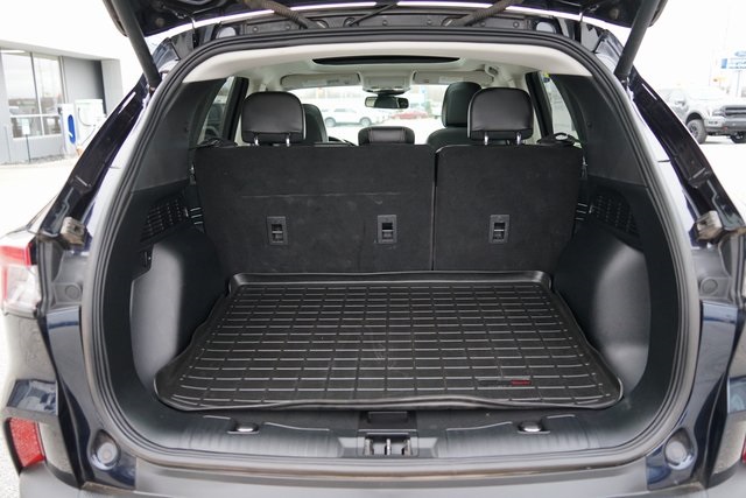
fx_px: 580
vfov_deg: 46.4
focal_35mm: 28
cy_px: 249
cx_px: 373
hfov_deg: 65.5
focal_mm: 28
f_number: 3.5
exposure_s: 1/160
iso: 1600
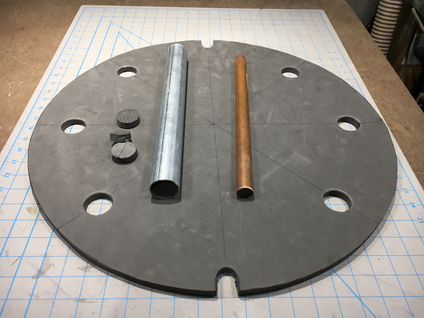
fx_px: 355
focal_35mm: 29
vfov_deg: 48.2
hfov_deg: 61.7
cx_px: 212
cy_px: 159
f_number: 2.2
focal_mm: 4.15
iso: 25
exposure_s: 1/30
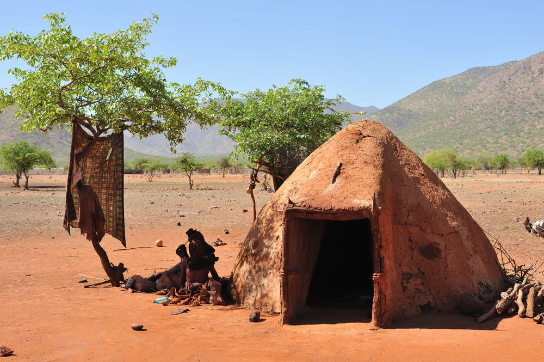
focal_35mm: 50
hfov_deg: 39.6
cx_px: 272
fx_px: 755
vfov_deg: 26.9
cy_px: 181
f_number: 9.5
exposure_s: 1/350
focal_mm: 50
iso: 200
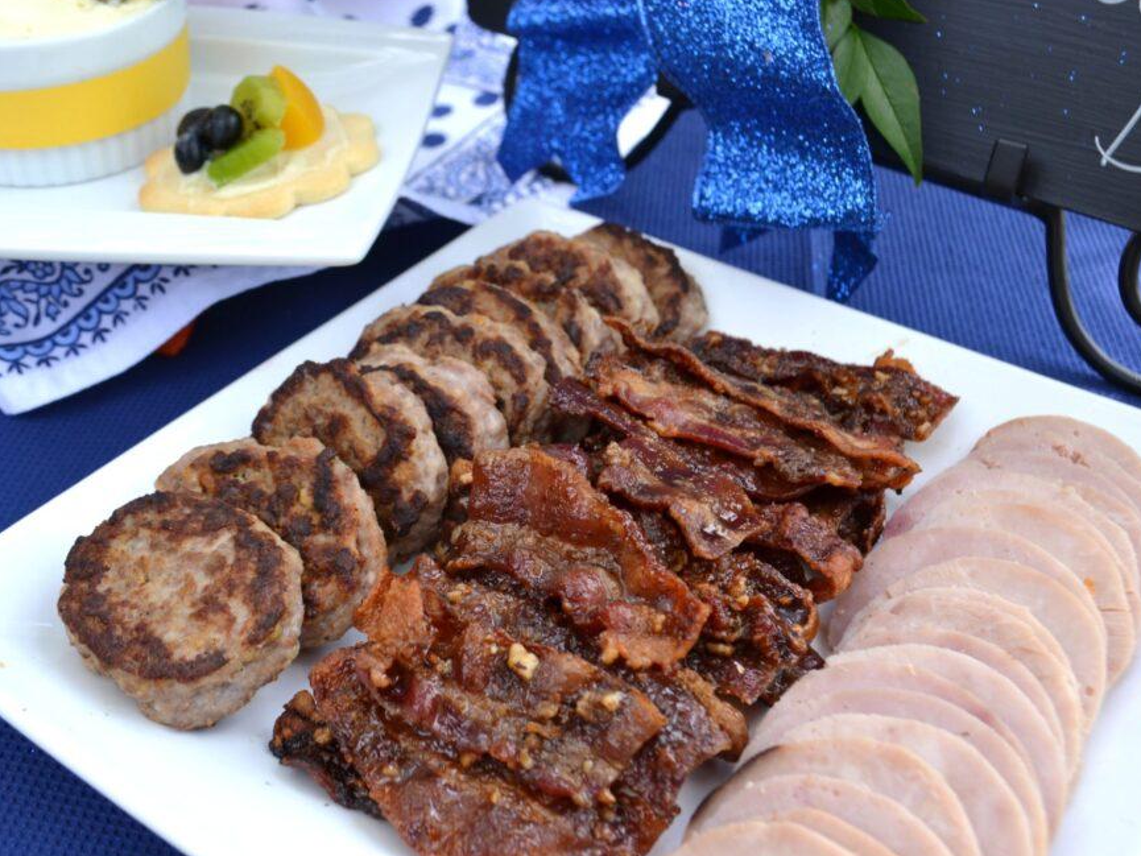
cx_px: 551
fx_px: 1319
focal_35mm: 40
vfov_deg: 36.0
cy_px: 421
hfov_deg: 46.8
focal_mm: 24
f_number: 5.6
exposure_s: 1/125
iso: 200
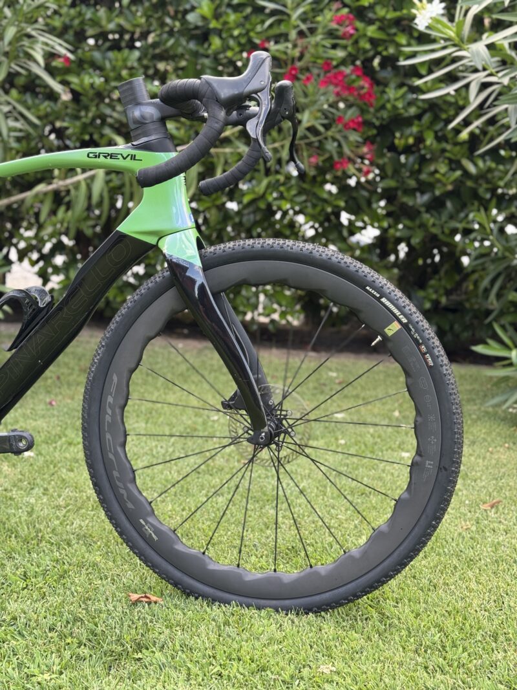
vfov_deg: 39.7
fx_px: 956
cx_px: 258
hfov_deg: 30.3
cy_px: 345
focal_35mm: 48
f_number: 1.78
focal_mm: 6.76
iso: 64
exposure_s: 1/157
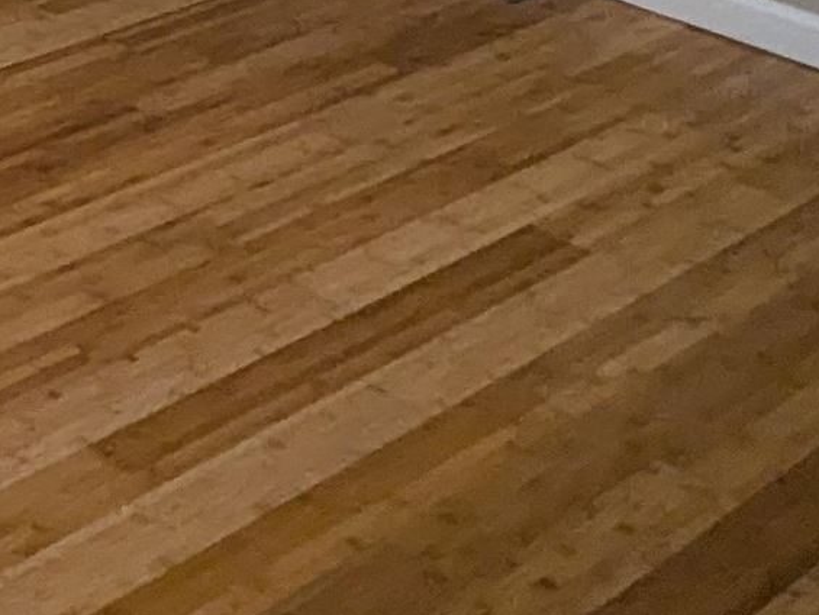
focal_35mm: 87
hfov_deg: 19.3
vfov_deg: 14.4
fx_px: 2059
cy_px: -586
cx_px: -452
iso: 83
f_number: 2.2
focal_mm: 2.35
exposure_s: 1/60
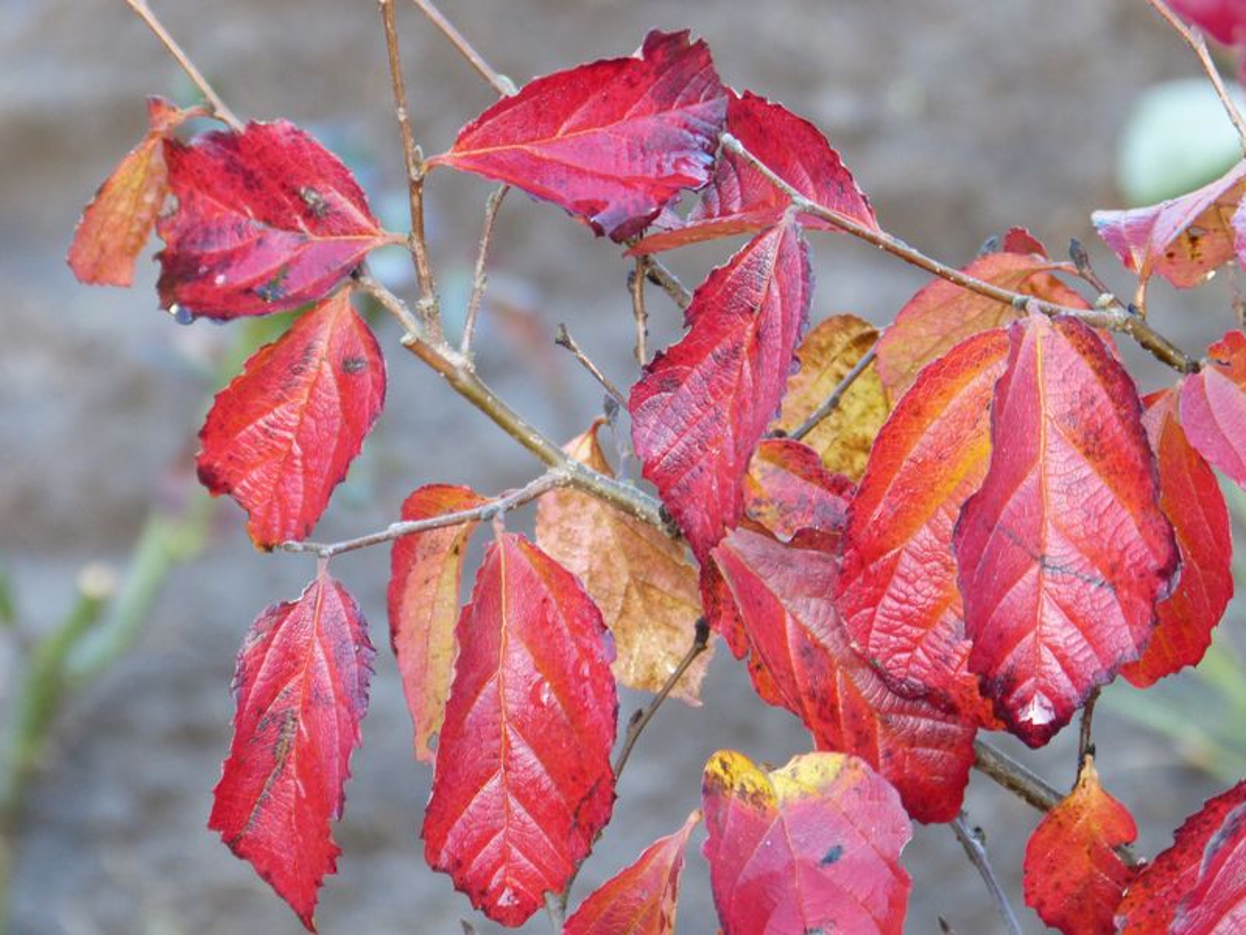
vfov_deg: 5.5
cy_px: 468
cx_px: 623
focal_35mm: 271
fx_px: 9755
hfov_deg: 7.3
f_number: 4
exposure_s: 1/80
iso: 200
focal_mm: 48.8
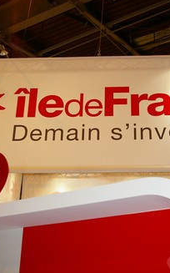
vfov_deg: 37.7
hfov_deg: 24.0
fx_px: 399
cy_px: 135
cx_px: 109
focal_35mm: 54
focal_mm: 23
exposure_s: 1/125
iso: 200
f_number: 4
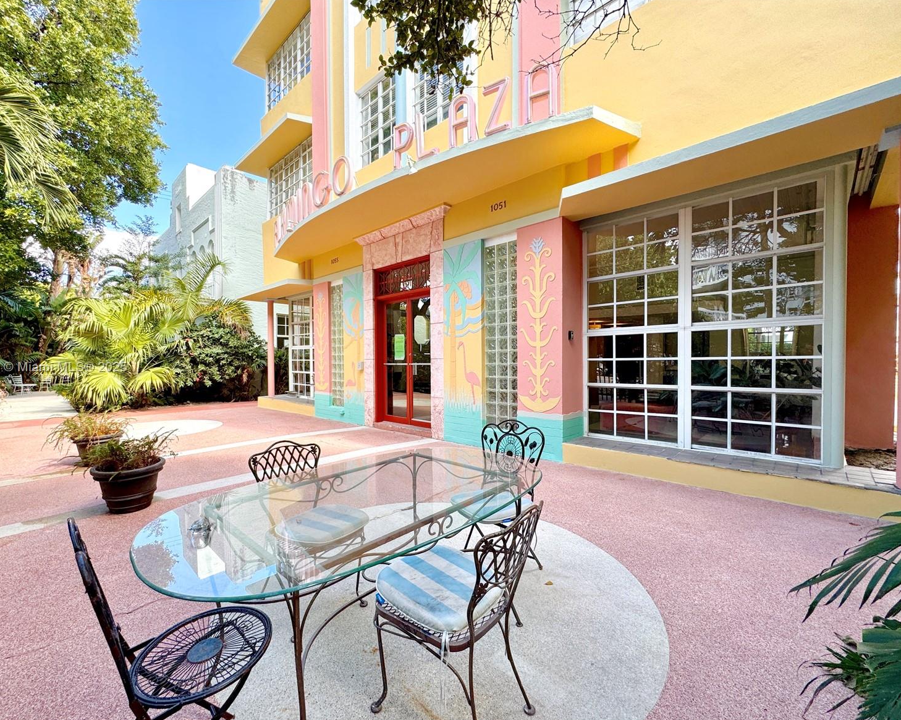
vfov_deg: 84.0
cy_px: 368
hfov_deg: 96.7
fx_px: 400
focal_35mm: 15
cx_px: 424
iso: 40
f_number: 2.2
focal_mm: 2.22
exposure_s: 1/160
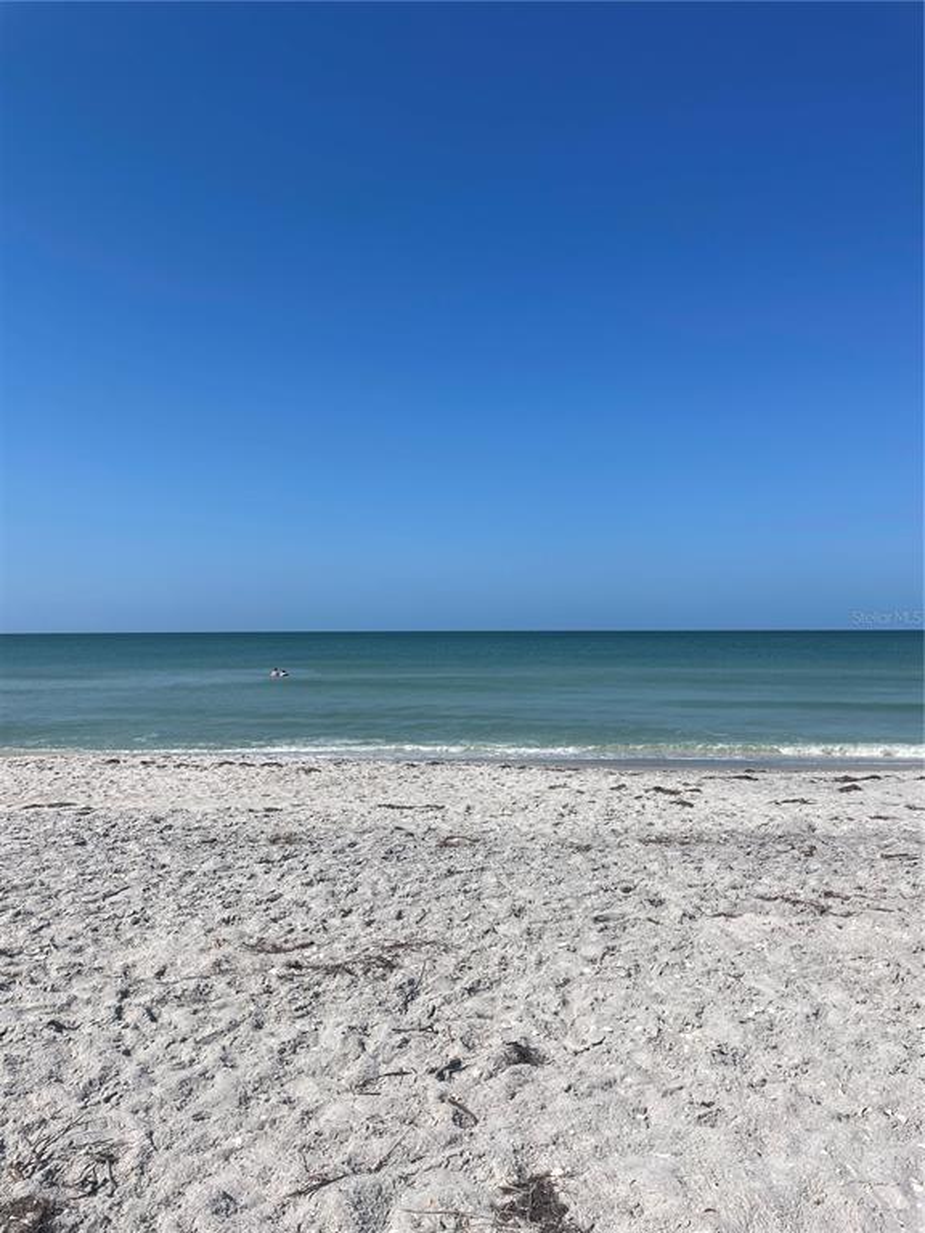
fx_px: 926
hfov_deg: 53.1
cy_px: 616
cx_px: 462
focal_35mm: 26
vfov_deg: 67.3
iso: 32
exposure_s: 1/7813
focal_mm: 4.2
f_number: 1.6
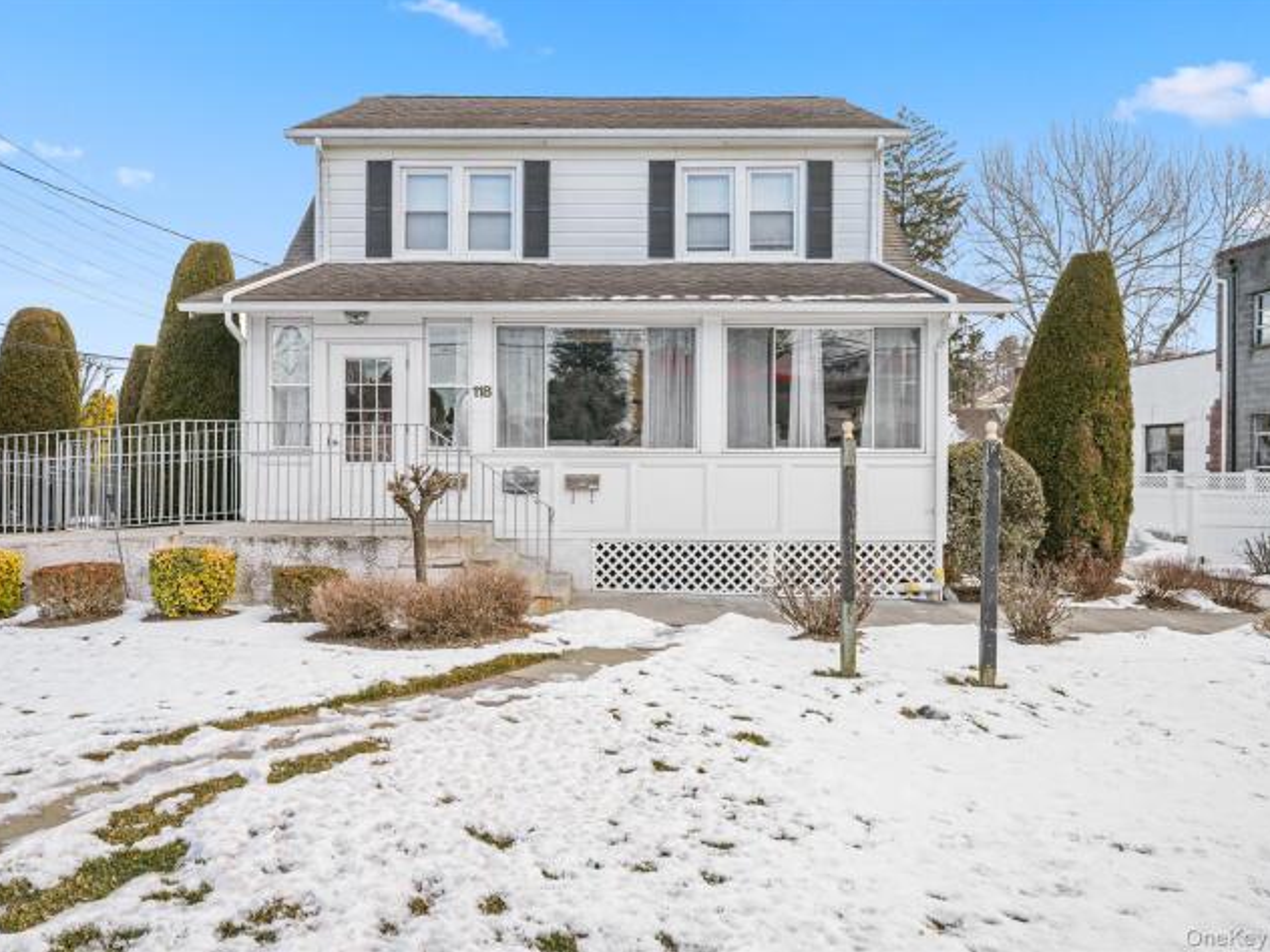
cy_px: 472
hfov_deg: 73.9
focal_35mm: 23
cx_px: 605
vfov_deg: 58.9
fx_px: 844
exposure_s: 1/200
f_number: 9
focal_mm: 21
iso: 640
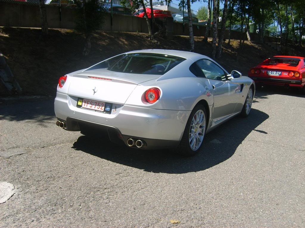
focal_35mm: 35
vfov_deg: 40.7
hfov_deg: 52.6
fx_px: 308
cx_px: 152
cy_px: 114
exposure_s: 1/750
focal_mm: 5.8
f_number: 2.8
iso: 50
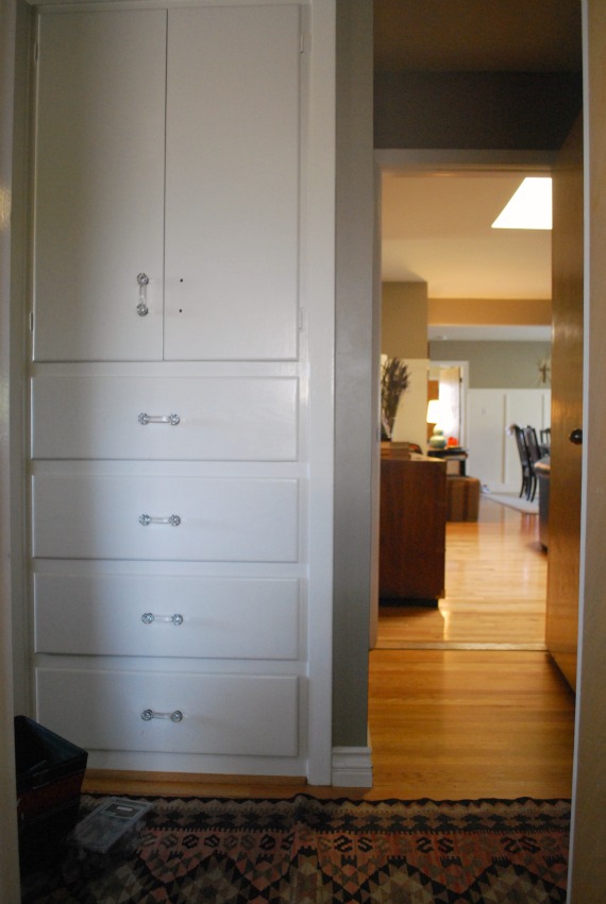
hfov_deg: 48.1
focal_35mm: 27
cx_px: 303
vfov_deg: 67.3
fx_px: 679
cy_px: 452
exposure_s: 1/30
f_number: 3.5
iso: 1100
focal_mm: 18
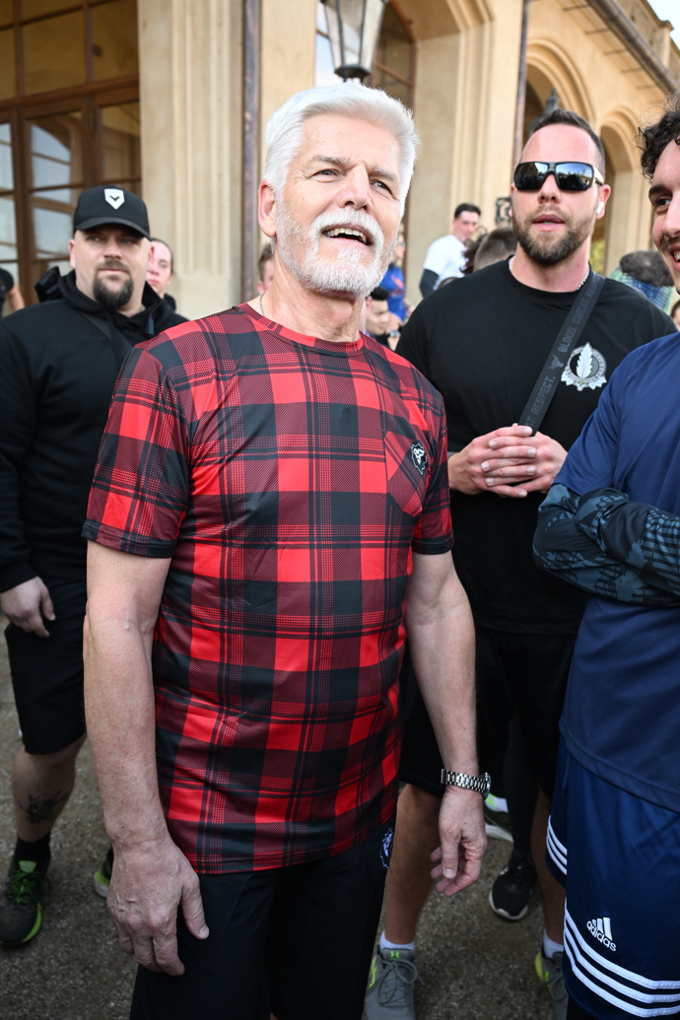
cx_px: 340
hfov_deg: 45.0
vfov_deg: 63.7
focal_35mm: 29
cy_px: 510
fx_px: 822
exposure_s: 1/640
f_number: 4.5
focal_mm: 29
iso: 1000
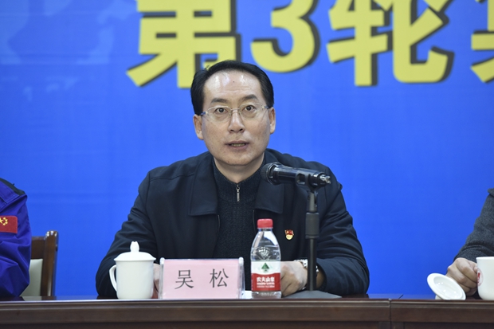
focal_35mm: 185
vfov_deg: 7.4
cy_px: 164
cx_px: 247
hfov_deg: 11.1
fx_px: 2538
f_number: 4.5
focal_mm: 185
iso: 2000
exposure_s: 1/40
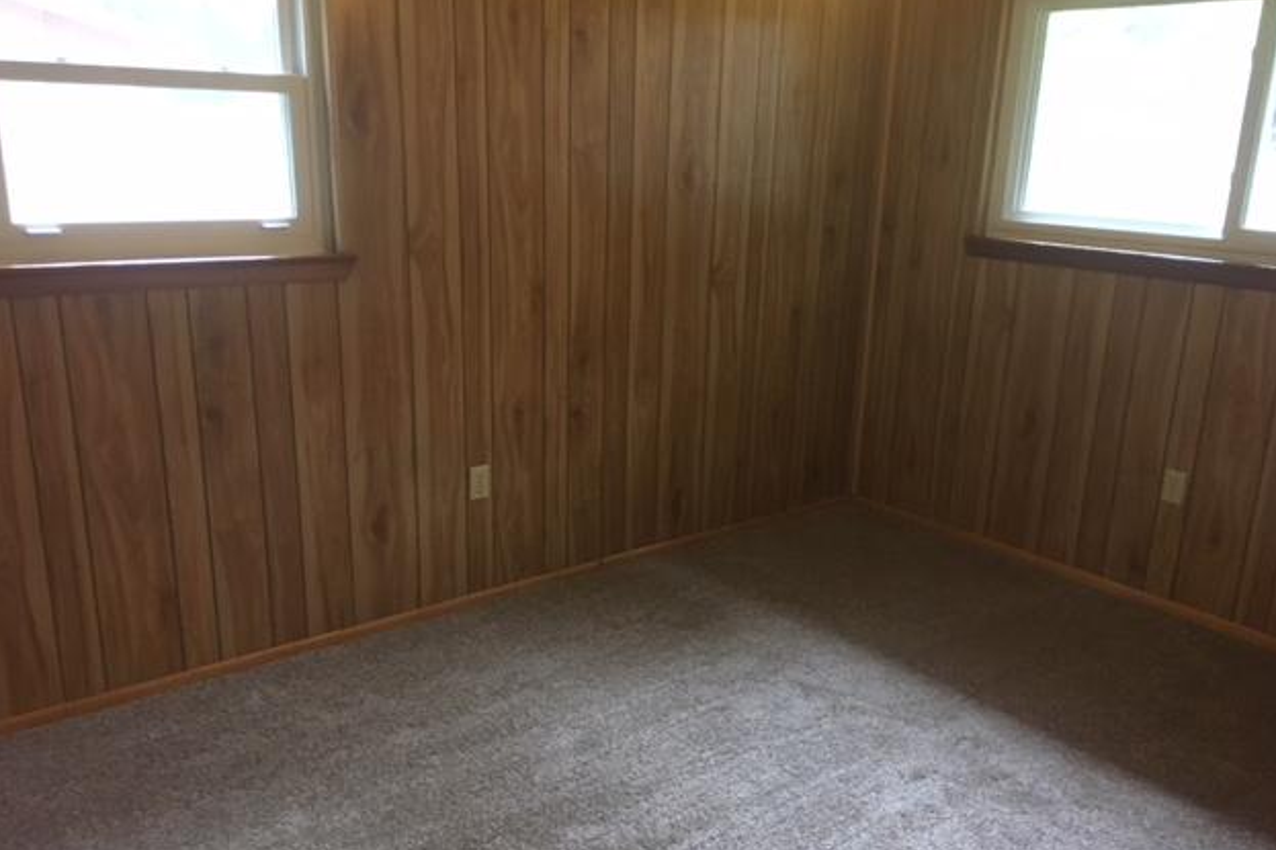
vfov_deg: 42.3
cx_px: 639
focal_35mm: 31
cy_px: 467
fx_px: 1098
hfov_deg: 60.3
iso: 200
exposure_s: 1/15
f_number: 2.2
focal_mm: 4.15
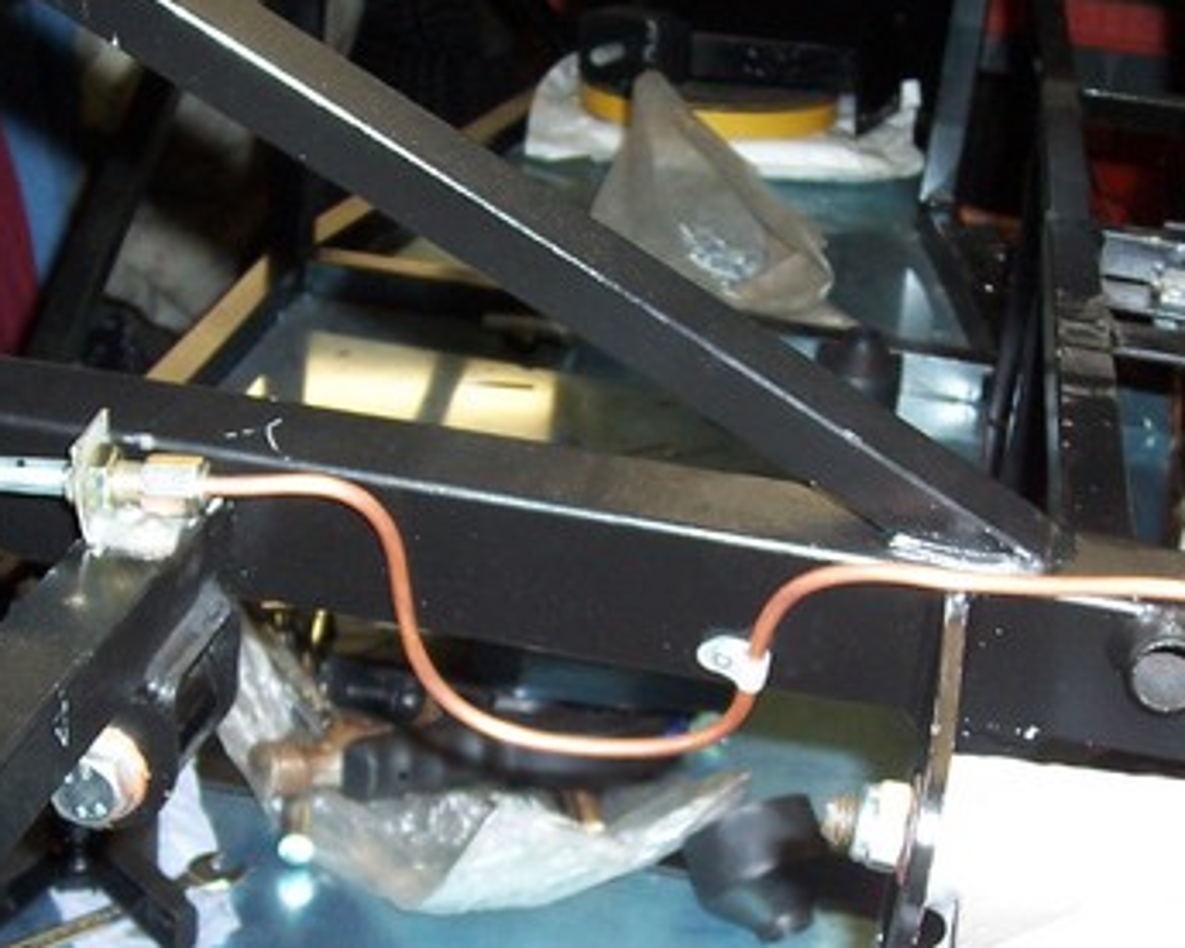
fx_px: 2350
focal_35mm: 67
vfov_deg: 22.7
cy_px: 622
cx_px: 642
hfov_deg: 28.3
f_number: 2.8
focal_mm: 5.6
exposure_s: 1/60
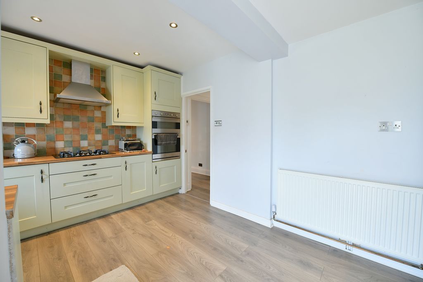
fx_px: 165
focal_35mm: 14
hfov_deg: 104.2
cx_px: 212
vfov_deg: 81.2
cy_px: 141
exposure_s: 1/80
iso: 160
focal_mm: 14
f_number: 4.5
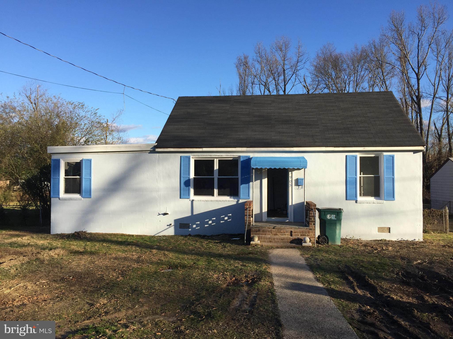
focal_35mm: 29
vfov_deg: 48.2
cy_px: 170
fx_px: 380
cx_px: 226
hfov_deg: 61.7
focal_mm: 4.15
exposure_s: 1/1199
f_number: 2.2
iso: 32
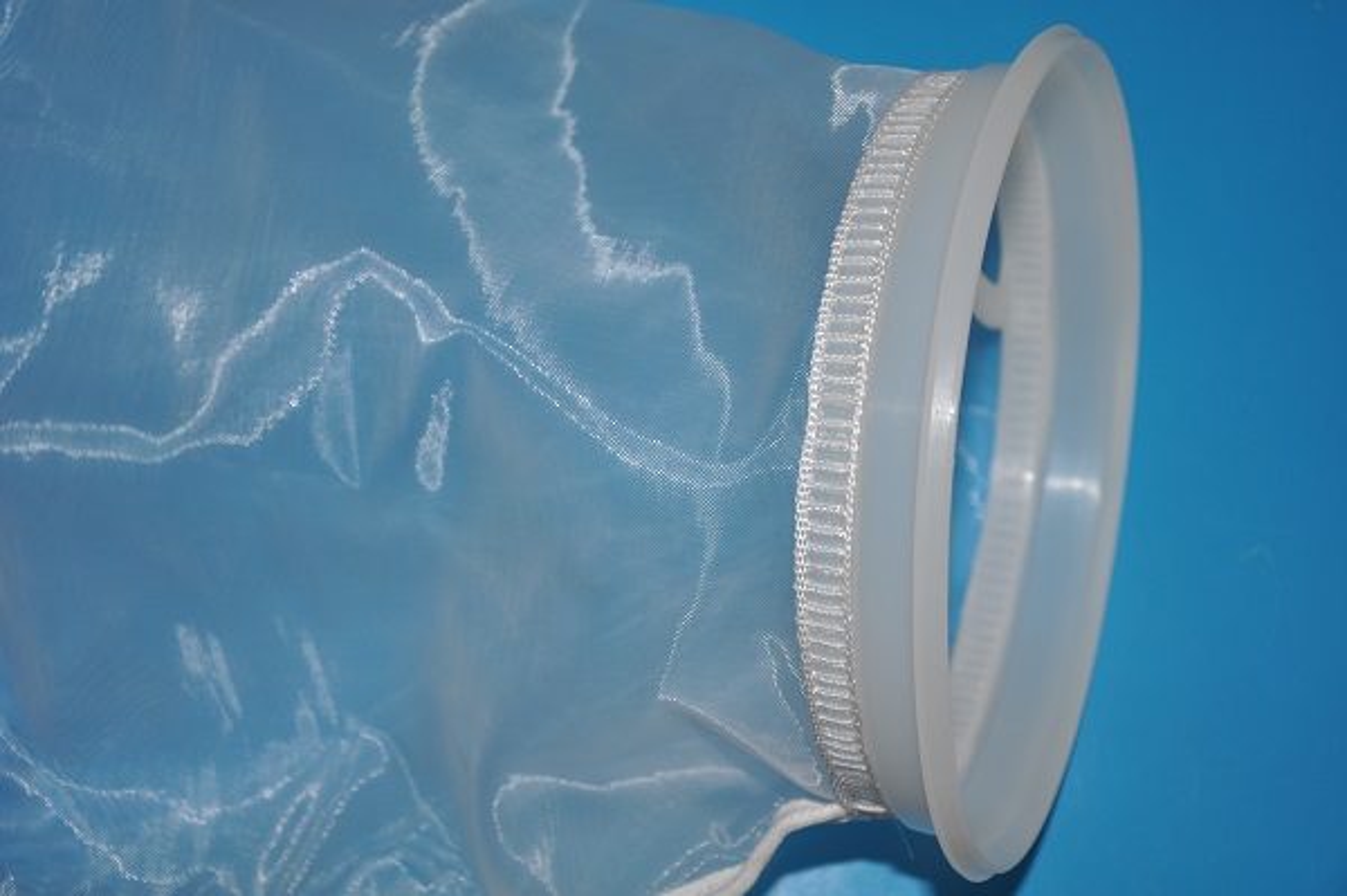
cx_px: 674
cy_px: 448
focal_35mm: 68
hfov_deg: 29.9
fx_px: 2523
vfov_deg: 20.1
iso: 200
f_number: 4.8
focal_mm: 45
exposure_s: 1/60
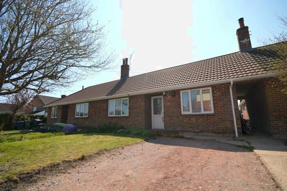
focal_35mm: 15
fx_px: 120
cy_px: 96
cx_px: 144
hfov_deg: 100.4
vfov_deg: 77.3
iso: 100
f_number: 8
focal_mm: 10
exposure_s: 1/200
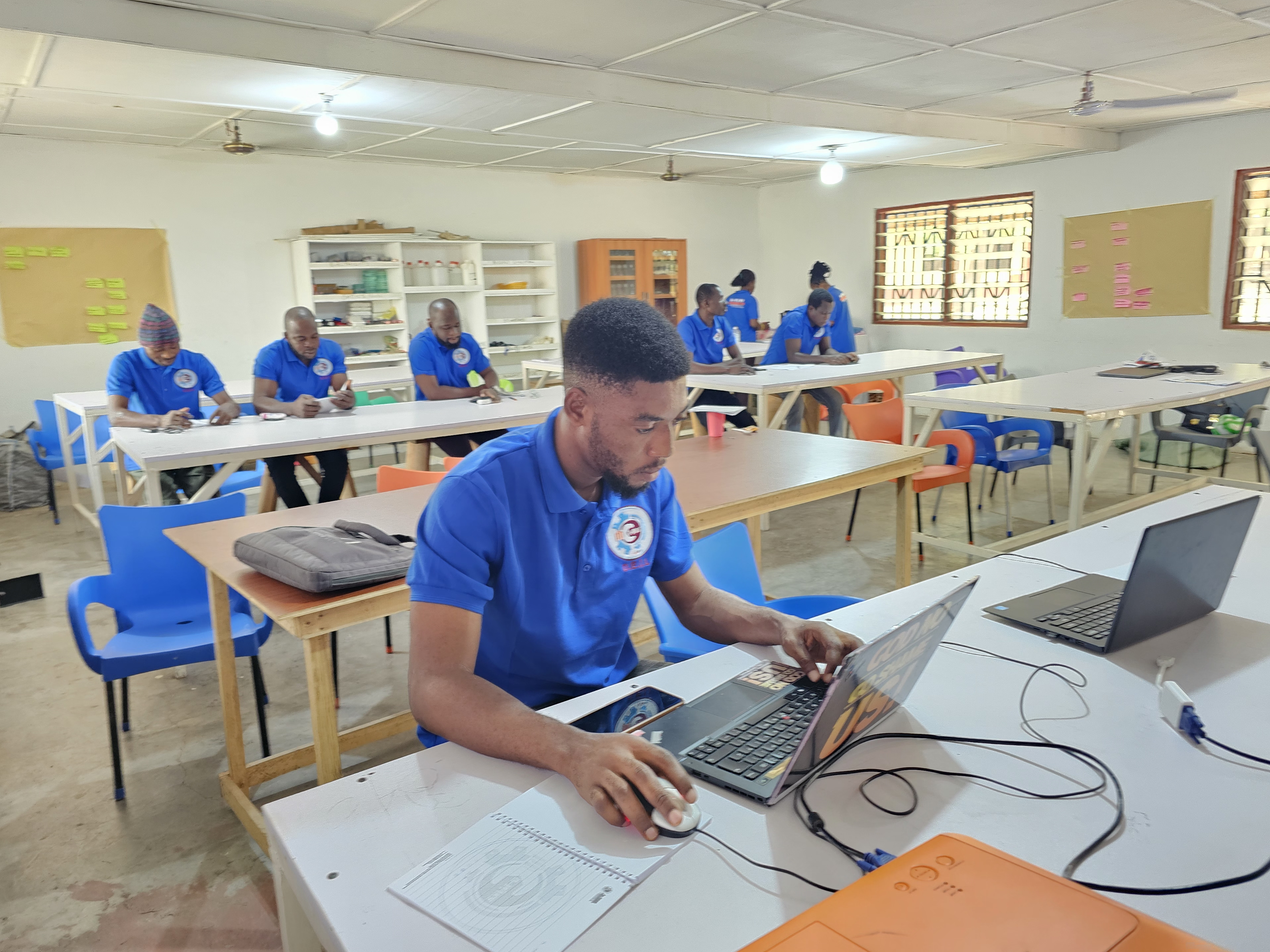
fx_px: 881
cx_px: 620
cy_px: 461
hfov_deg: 71.6
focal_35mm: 24
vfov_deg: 56.8
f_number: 1.7
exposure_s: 1/24
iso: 500
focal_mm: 6.3
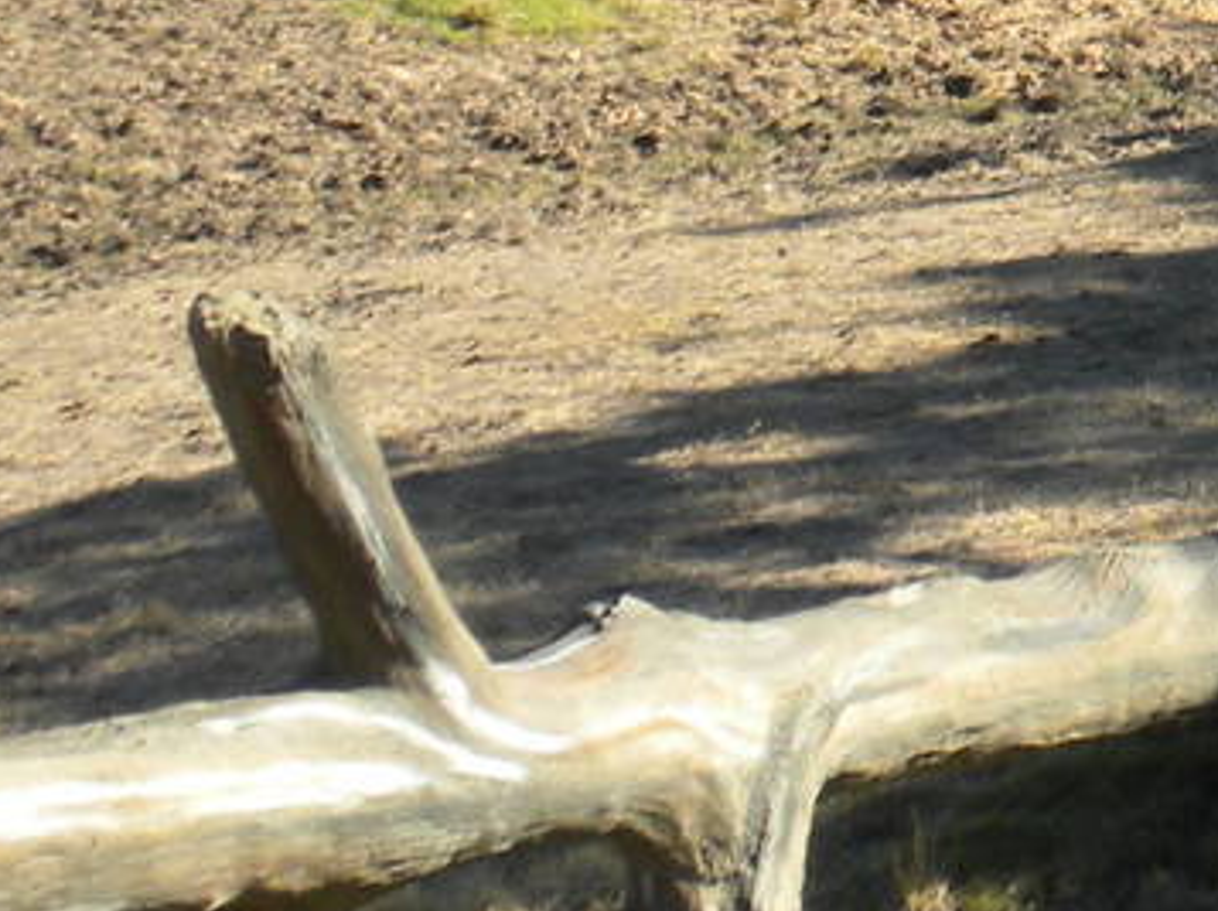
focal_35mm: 166
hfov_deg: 11.3
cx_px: 1948
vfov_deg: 8.8
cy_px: -283
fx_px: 5835
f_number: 3.5
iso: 64
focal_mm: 6.6
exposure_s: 1/304
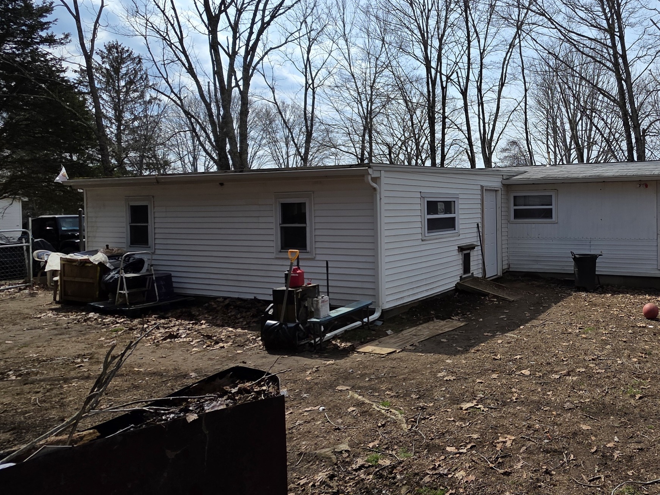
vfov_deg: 58.7
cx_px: 528
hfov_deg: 67.0
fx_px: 439
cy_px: 214
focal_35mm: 23
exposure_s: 1/2993
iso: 40
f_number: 1.9
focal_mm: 2.2
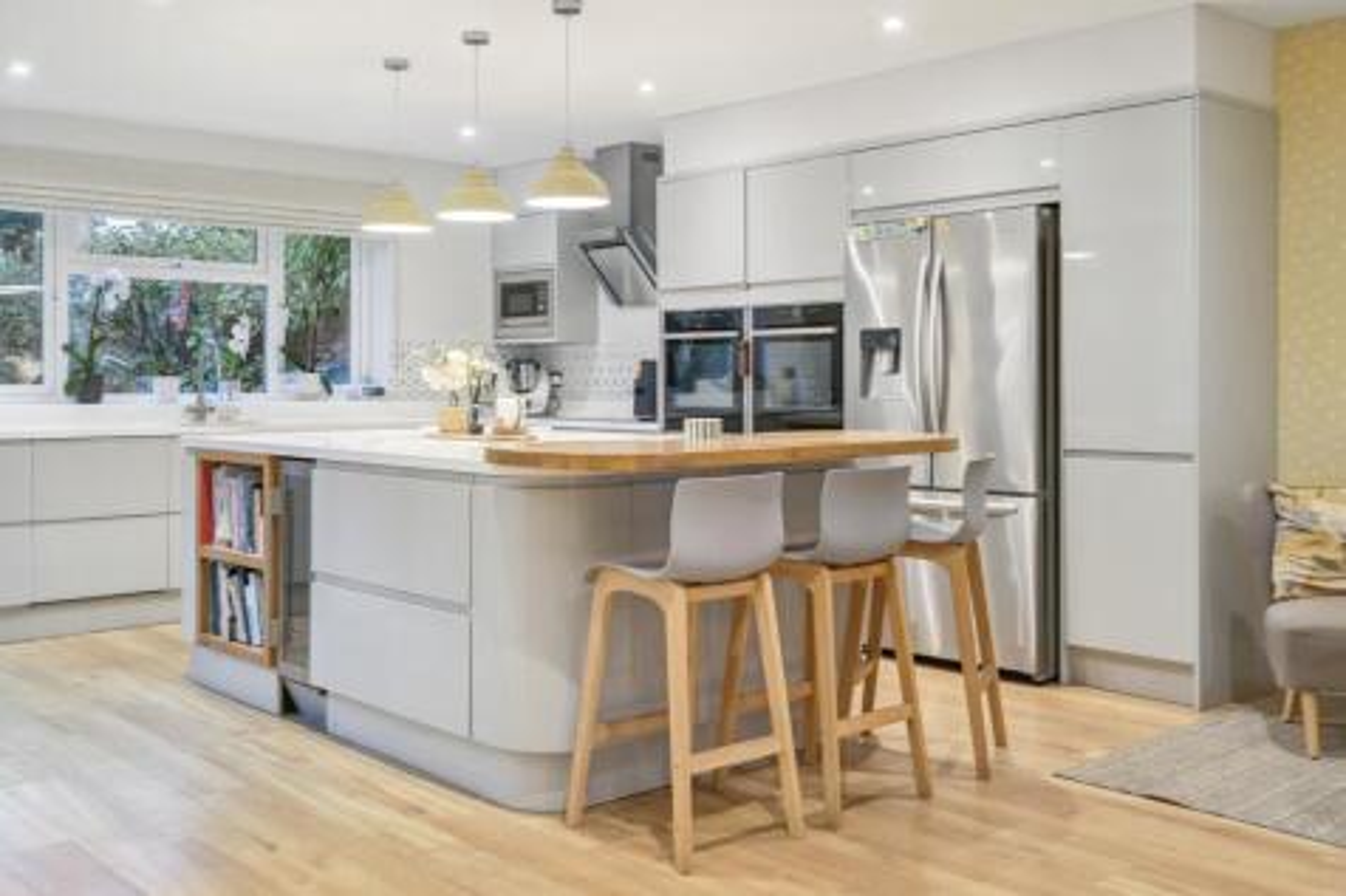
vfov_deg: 37.8
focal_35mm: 35
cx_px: 673
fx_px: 1308
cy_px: 448
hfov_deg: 54.5
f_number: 8
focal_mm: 35
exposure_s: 1/15
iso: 400
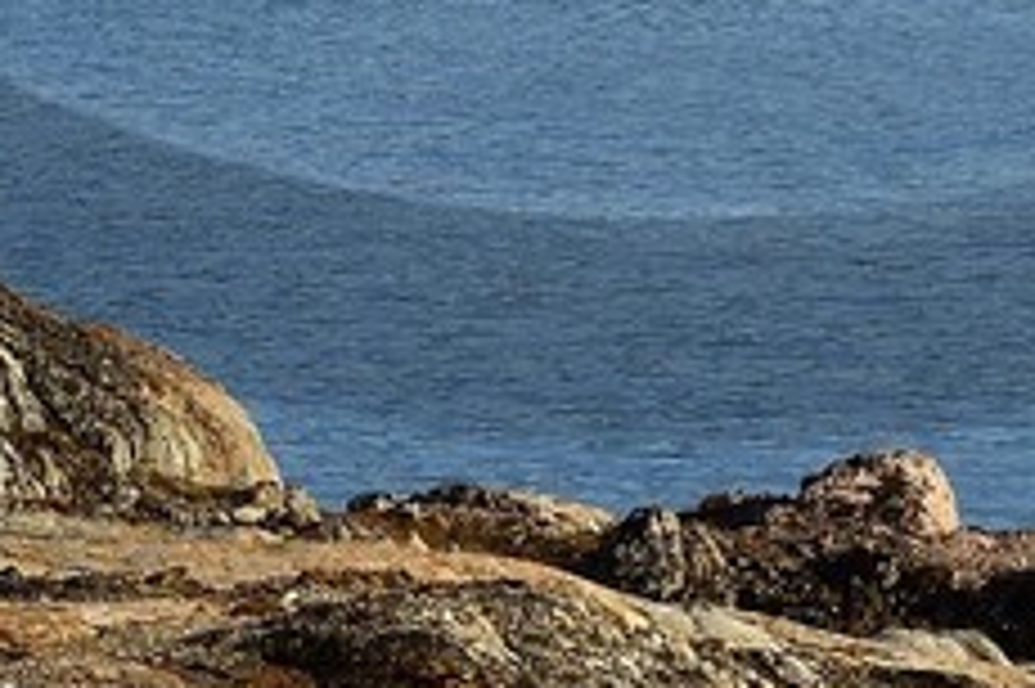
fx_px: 26028
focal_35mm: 906
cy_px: -1430
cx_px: 675
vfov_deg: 1.5
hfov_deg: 2.3
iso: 200
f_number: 13
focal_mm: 130
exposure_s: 1/320
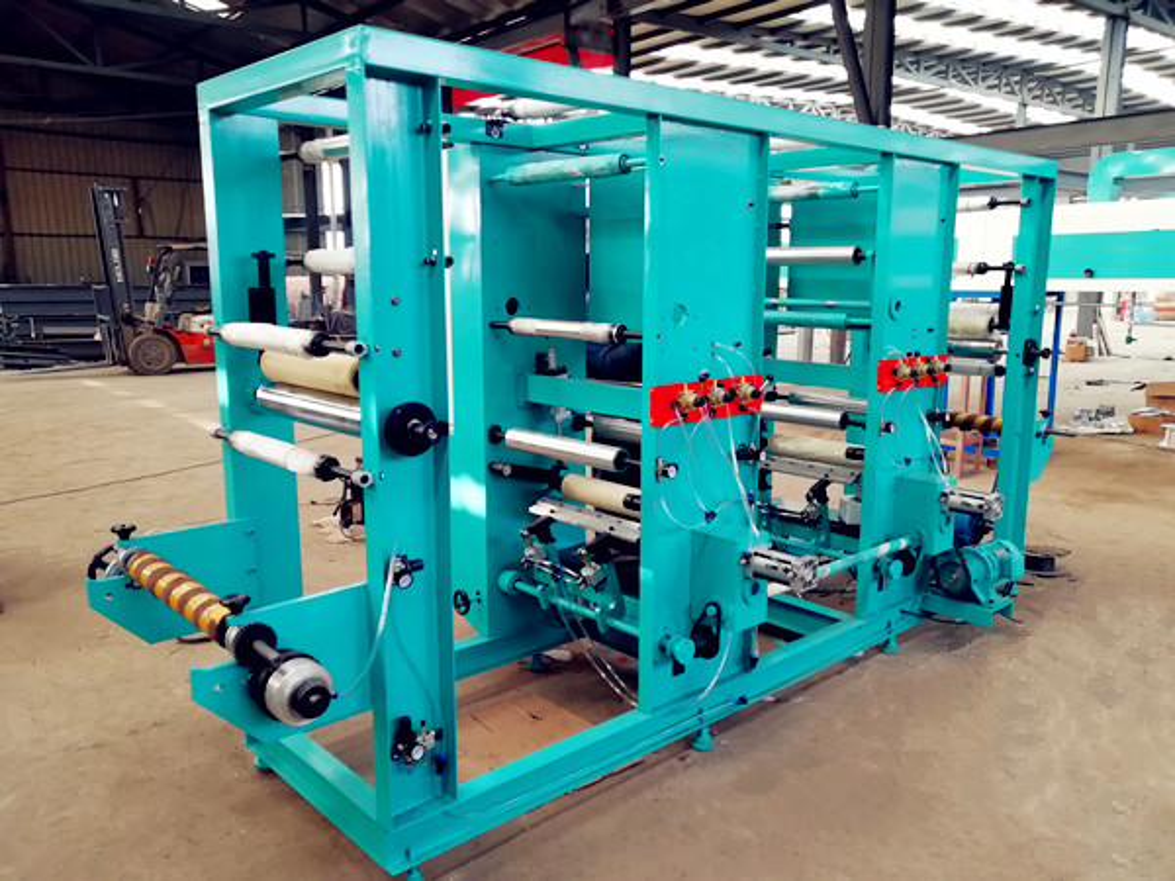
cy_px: 440
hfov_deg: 65.3
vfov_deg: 51.4
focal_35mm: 27
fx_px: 916
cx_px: 588
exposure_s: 1/50
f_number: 1.8
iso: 125
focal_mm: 3.83
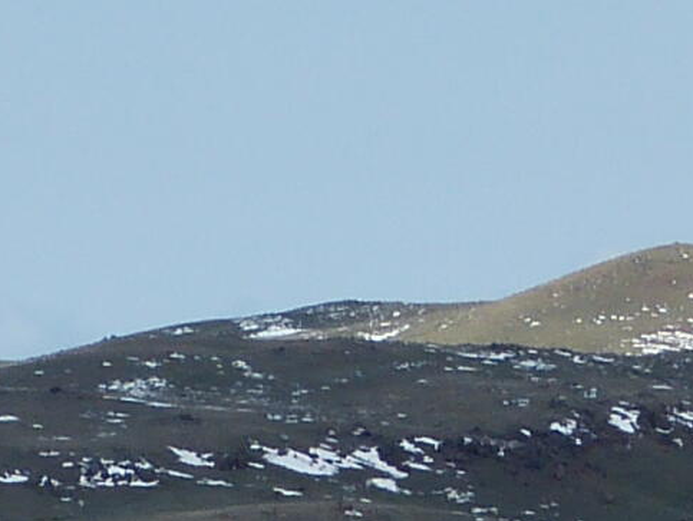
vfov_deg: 2.0
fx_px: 15046
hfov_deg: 2.6
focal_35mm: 751
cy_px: 1120
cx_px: 1726
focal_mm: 20.1
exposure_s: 1/1600
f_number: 4
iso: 100
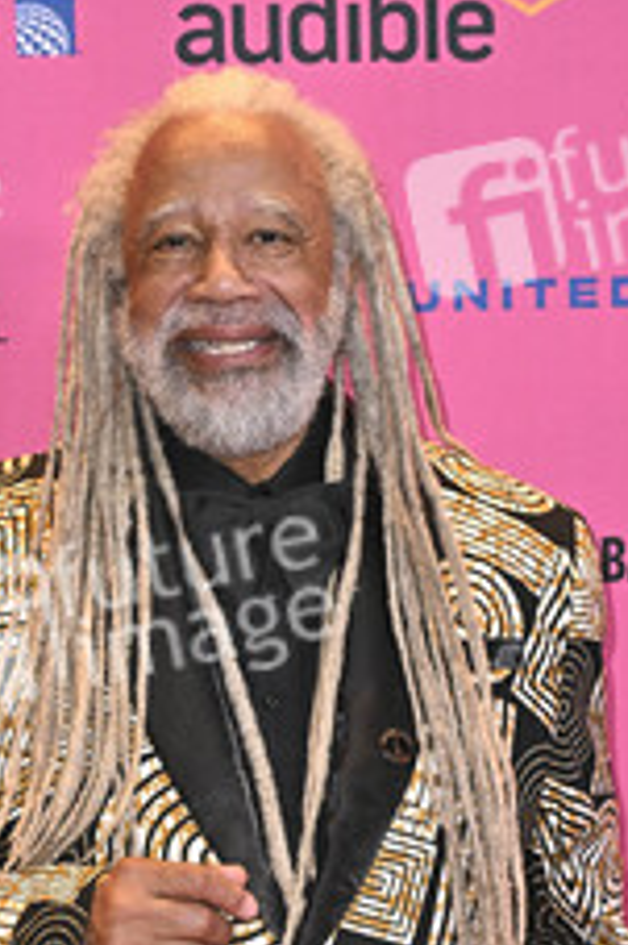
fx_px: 3145
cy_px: 824
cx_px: 241
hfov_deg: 11.4
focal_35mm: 120
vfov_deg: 16.9
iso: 2000
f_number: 6.3
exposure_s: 1/320
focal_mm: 68
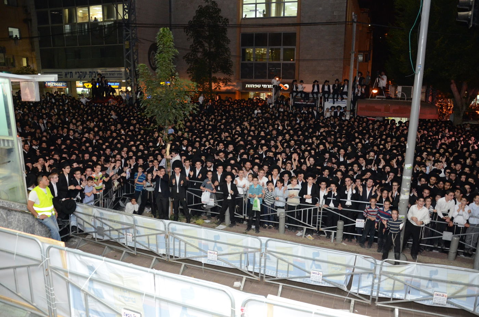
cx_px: 240
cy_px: 158
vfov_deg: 47.7
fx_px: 358
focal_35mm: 27
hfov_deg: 67.5
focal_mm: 18
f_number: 3.5
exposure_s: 1/60
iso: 2000
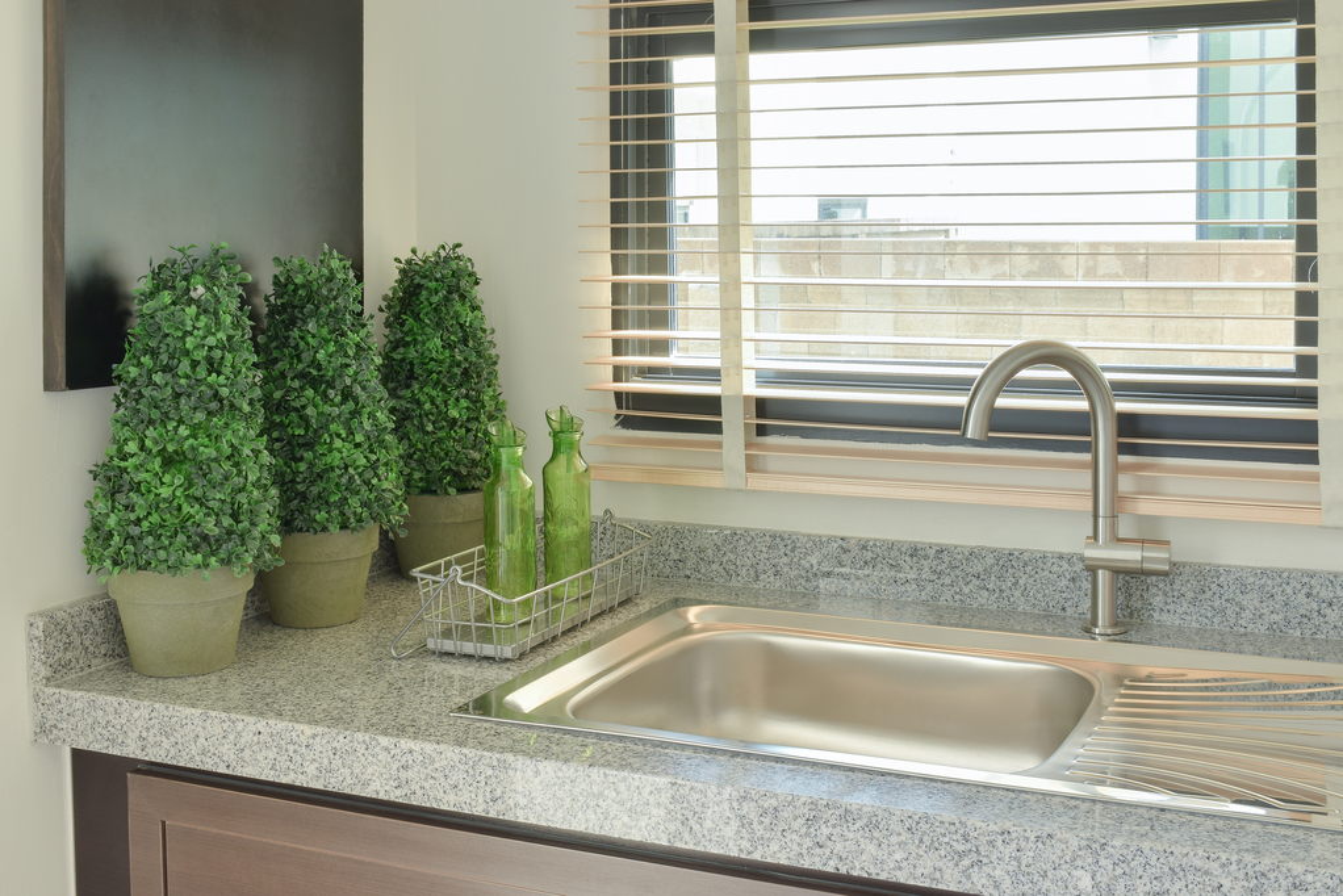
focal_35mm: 45
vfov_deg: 29.9
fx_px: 1679
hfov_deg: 43.6
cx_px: 672
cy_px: 448
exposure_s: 1/8
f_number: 13
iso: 100
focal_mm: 30
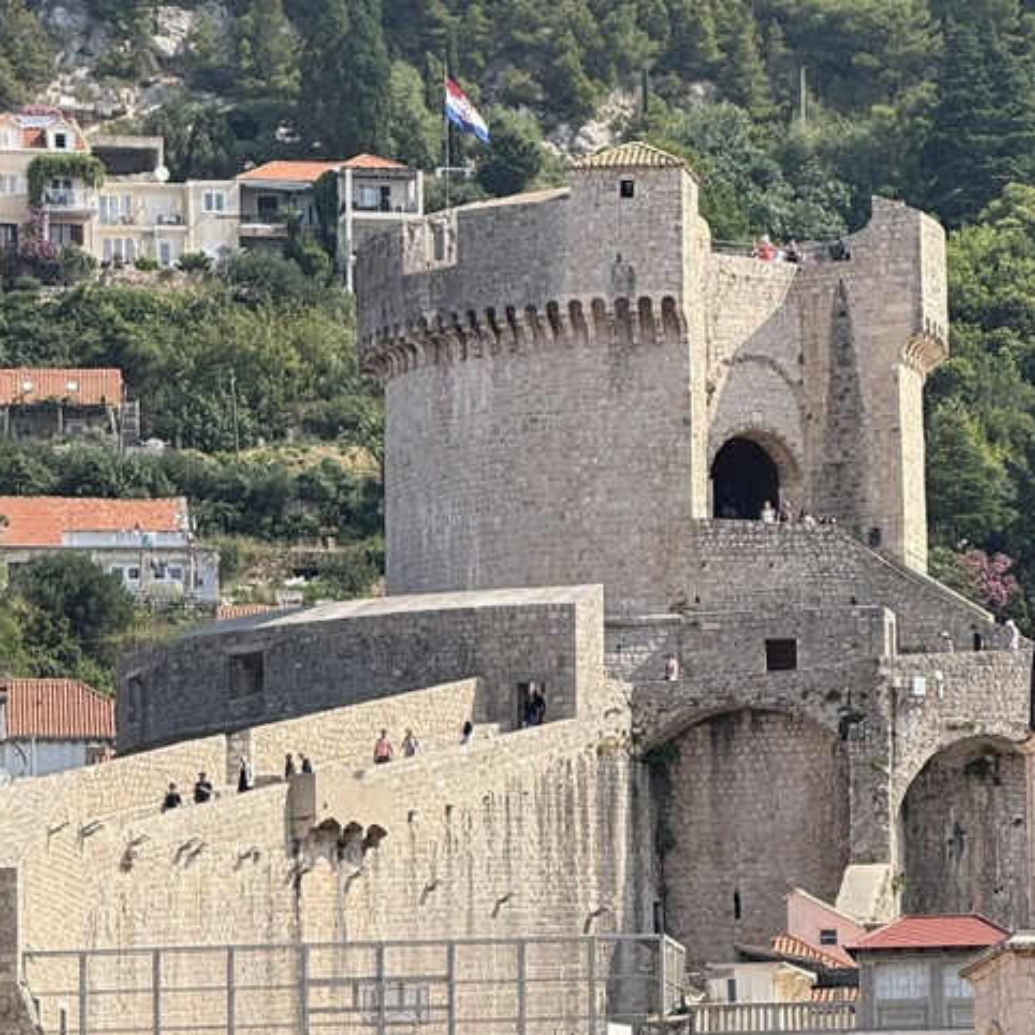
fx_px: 8930
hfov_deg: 6.6
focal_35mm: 264
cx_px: 756
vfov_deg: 6.6
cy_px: 636
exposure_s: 1/963
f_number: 2.8
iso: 50
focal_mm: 15.66
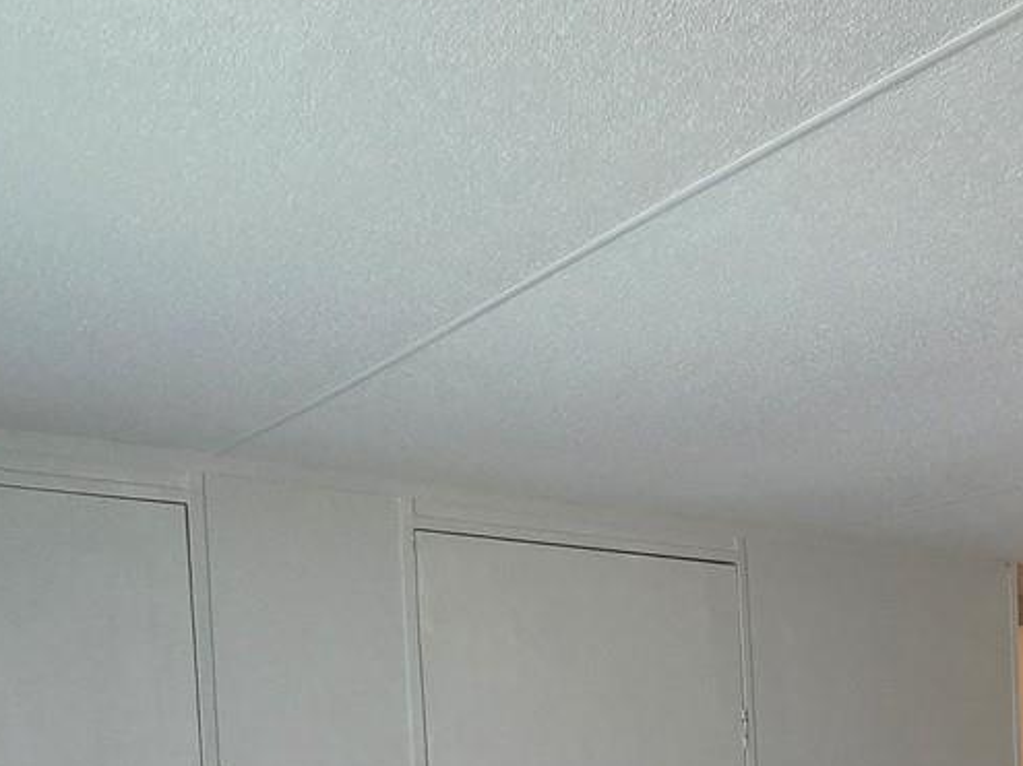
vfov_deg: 30.7
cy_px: 842
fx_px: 1241
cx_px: 1128
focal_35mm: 42
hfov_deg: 37.4
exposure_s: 1/60
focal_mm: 2.2
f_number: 2.2
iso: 250
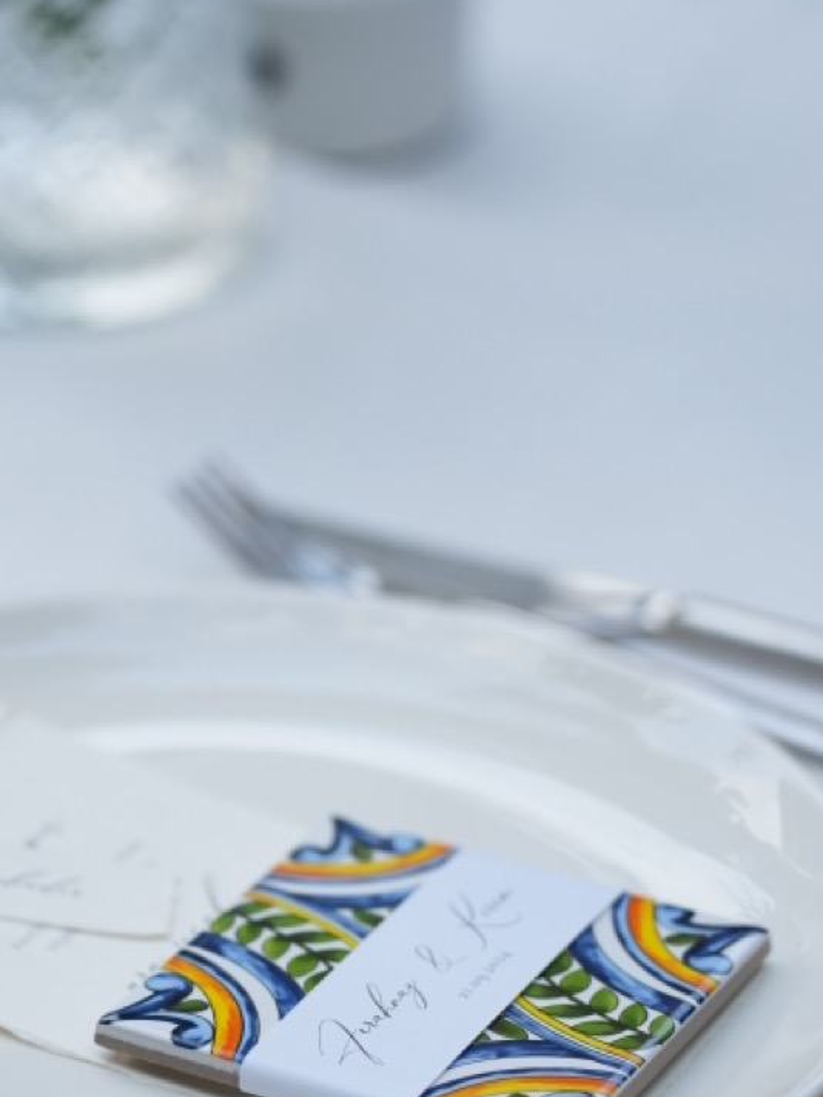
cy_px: 943
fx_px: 6023
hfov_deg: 7.8
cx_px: 263
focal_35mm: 190
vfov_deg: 10.4
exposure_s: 1/1000
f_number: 2.8
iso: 800
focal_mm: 110
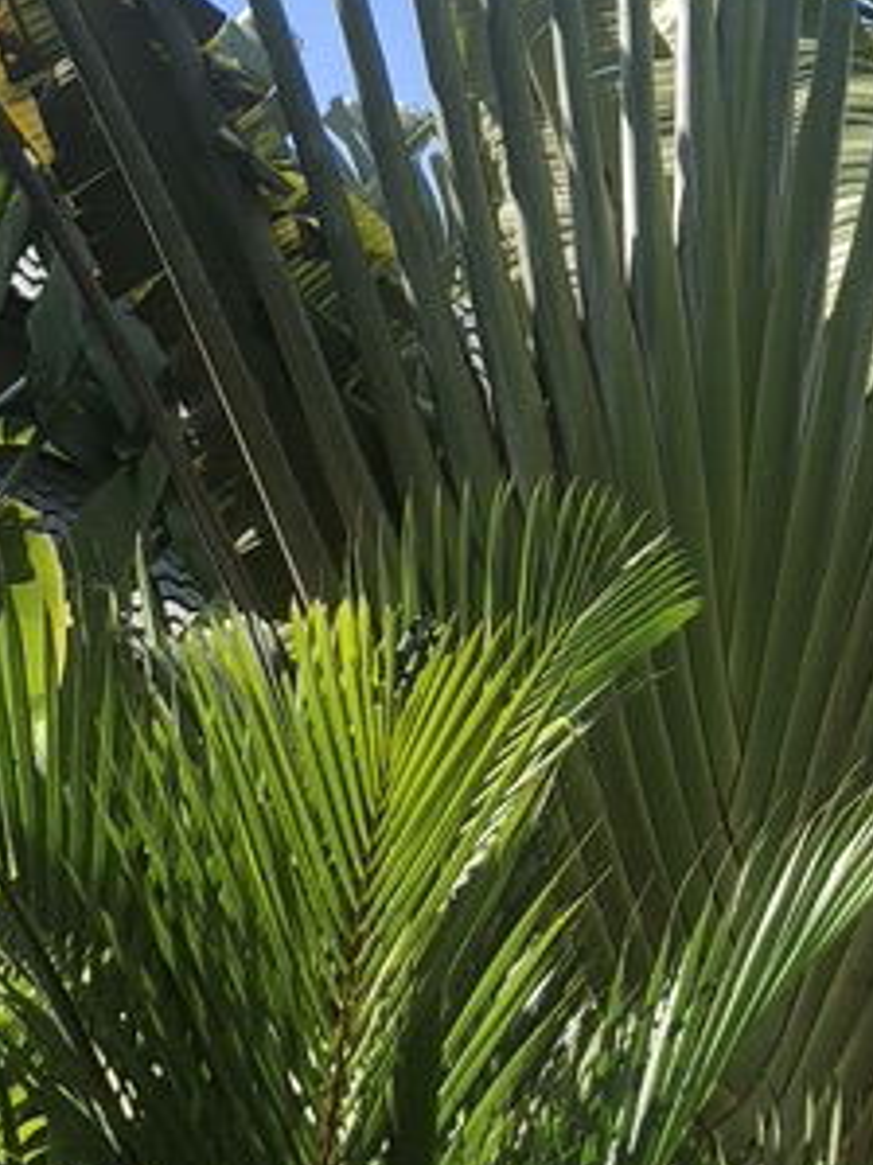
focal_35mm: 96
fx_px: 3230
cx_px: 705
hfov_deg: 15.3
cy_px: 164
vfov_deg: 20.1
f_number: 1.8
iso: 20
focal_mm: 3.99
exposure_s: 1/592
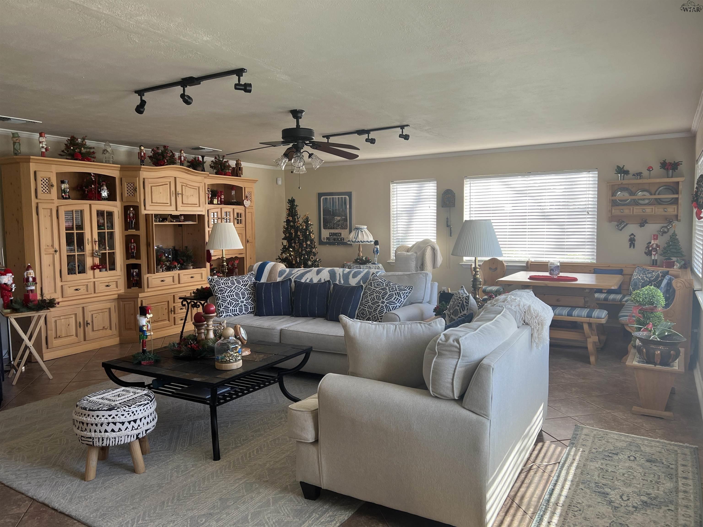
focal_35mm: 26
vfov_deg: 53.1
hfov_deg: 67.3
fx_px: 528
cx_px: 352
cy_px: 264
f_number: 1.5
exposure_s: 1/121
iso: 40
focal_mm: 5.7
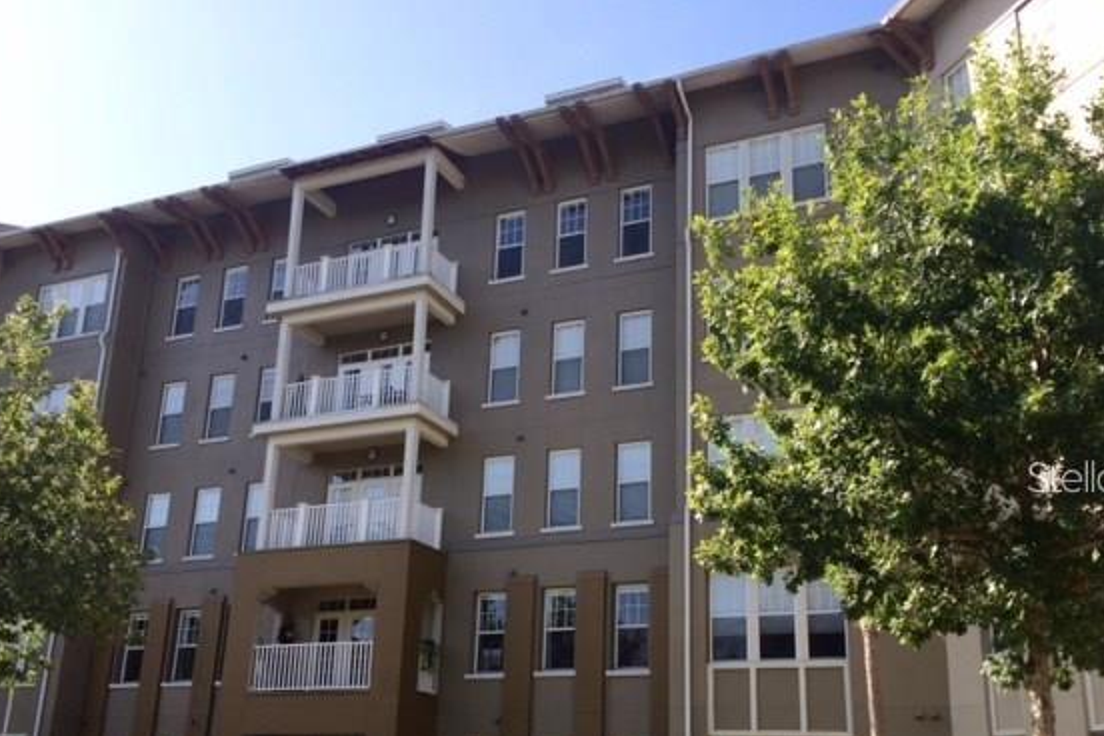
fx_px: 1073
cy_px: 476
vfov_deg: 37.5
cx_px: 576
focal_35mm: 35
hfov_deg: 54.4
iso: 32
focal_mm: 4.15
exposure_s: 1/838
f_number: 2.2
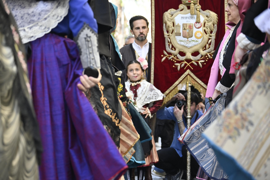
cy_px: 90
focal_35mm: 150
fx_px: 1125
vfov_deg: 9.1
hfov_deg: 13.7
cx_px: 135
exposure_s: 1/400
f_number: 5.6
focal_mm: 100
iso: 800
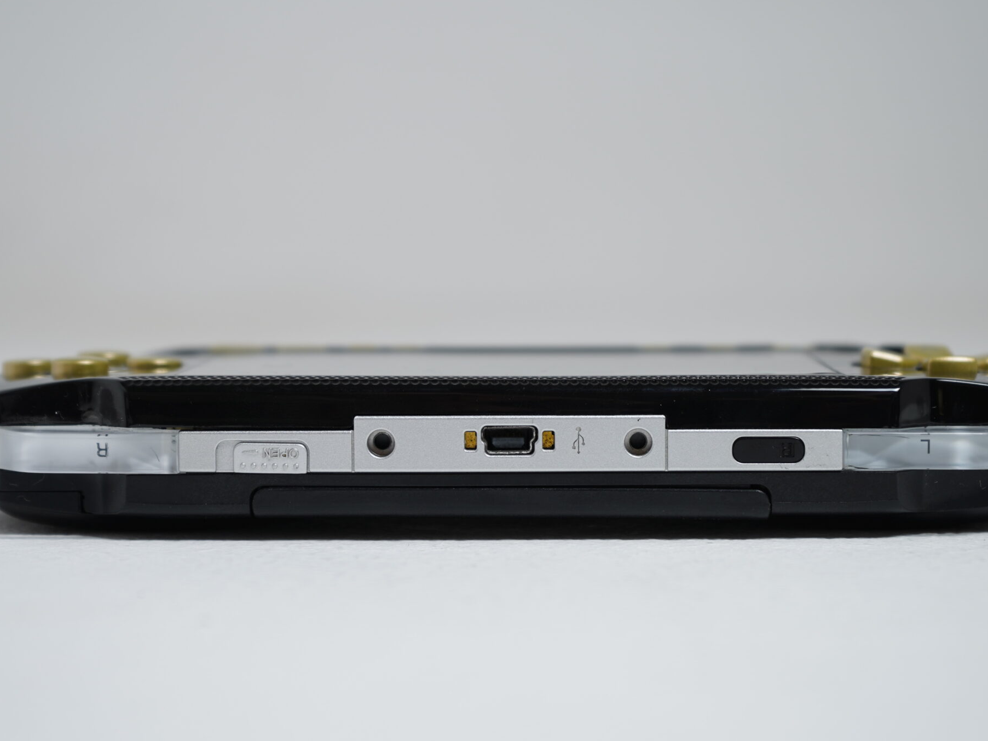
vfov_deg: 19.6
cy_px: 364
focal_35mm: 75
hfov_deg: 26.0
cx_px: 496
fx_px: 2141
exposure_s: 1/10
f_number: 5.6
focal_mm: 55
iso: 100
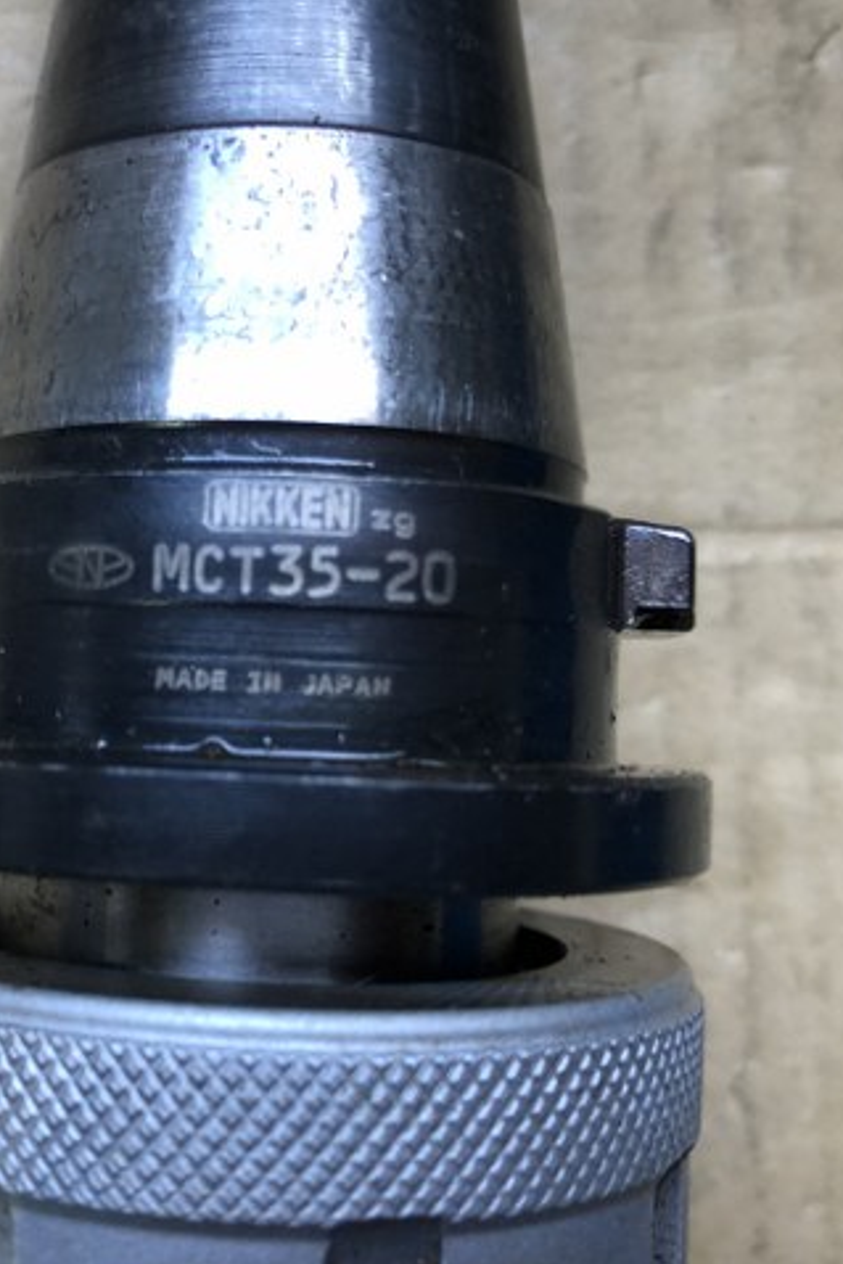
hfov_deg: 33.4
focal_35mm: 39
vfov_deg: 49.5
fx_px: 1369
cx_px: 185
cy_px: 632
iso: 40
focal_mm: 3.99
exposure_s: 1/20
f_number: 1.8
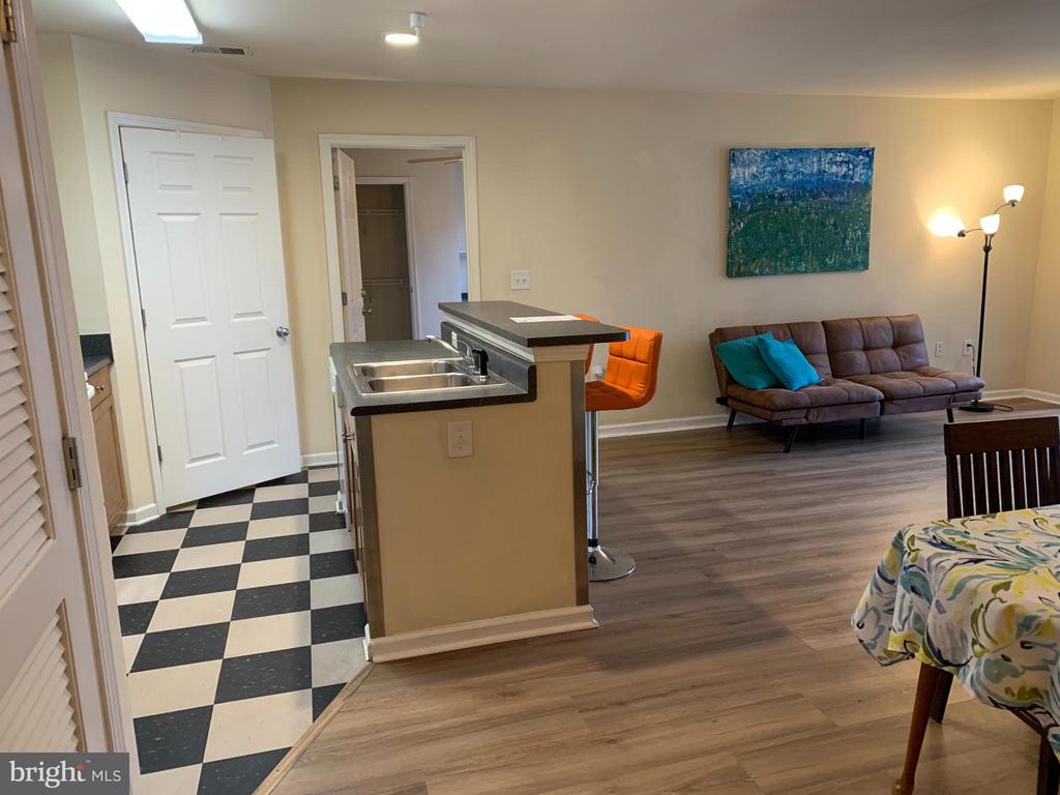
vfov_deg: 53.1
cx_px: 530
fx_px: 796
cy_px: 398
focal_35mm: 26
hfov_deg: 67.3
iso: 250
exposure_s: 1/60
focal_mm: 4.25
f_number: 1.8
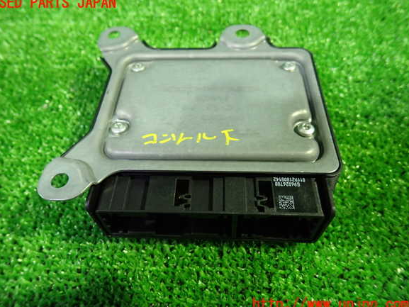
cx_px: 200
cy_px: 154
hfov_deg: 67.3
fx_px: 307
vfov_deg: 53.1
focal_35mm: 26
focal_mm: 4.5
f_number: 2
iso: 640
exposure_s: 1/30
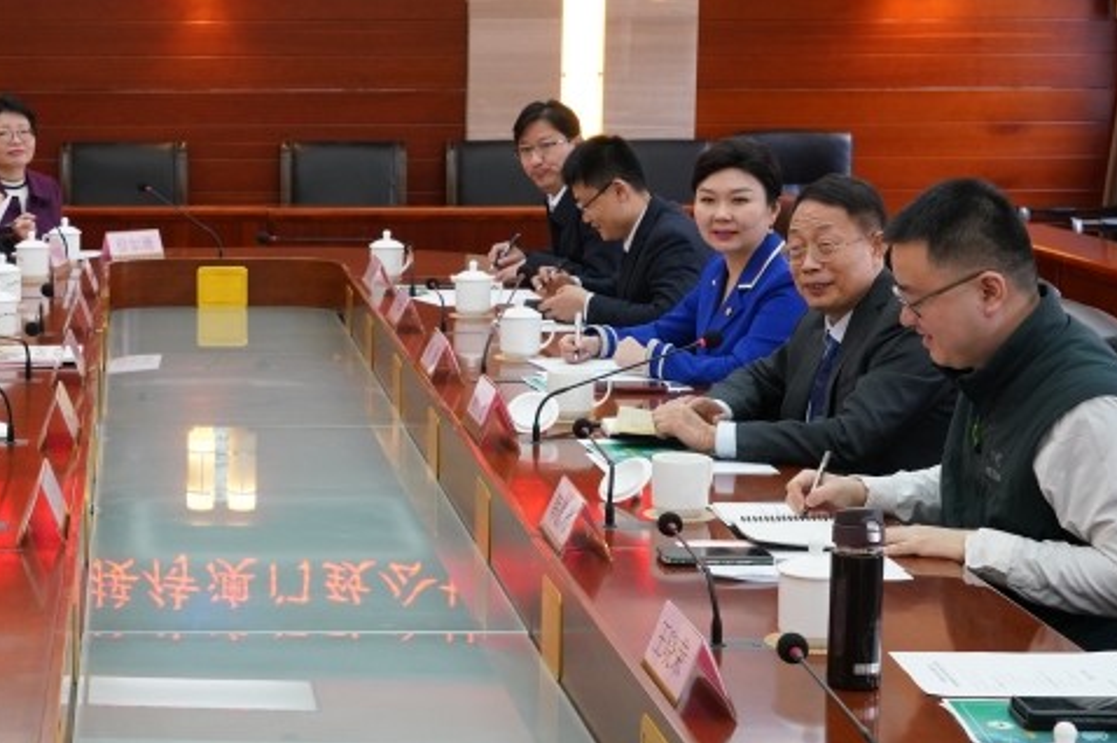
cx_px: 210
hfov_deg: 25.8
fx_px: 2387
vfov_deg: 17.7
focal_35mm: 77
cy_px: 396
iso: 3200
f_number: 8
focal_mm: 46
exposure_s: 1/60
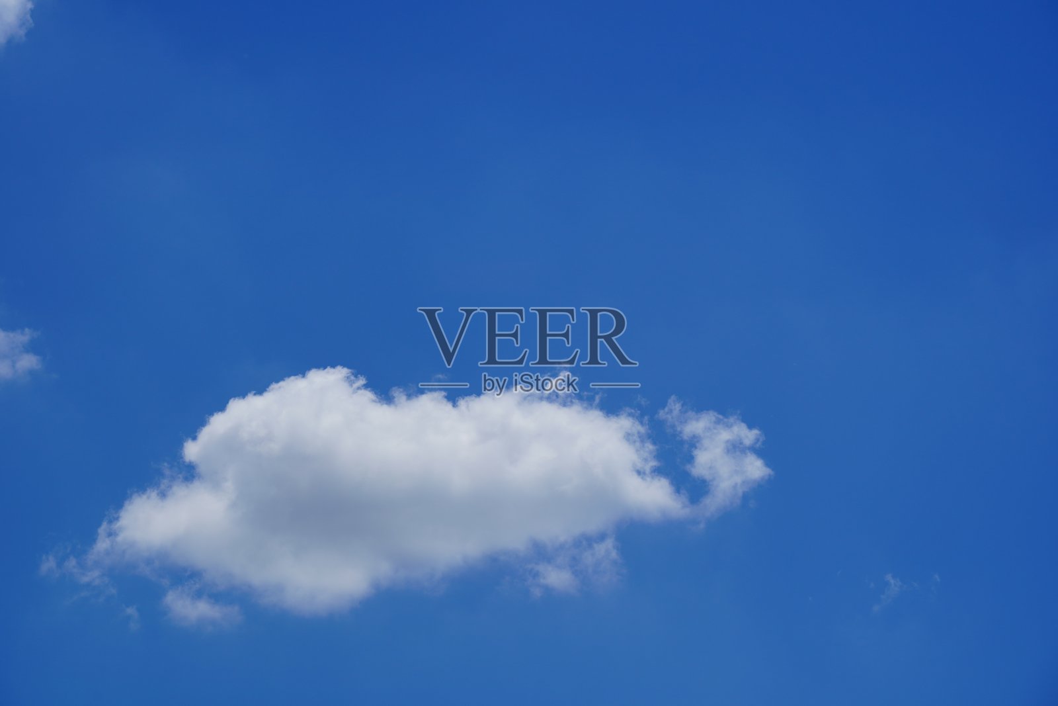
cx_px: 529
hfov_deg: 19.5
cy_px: 353
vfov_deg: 13.0
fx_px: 3086
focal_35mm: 105
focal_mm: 105
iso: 100
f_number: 8
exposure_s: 1/1000
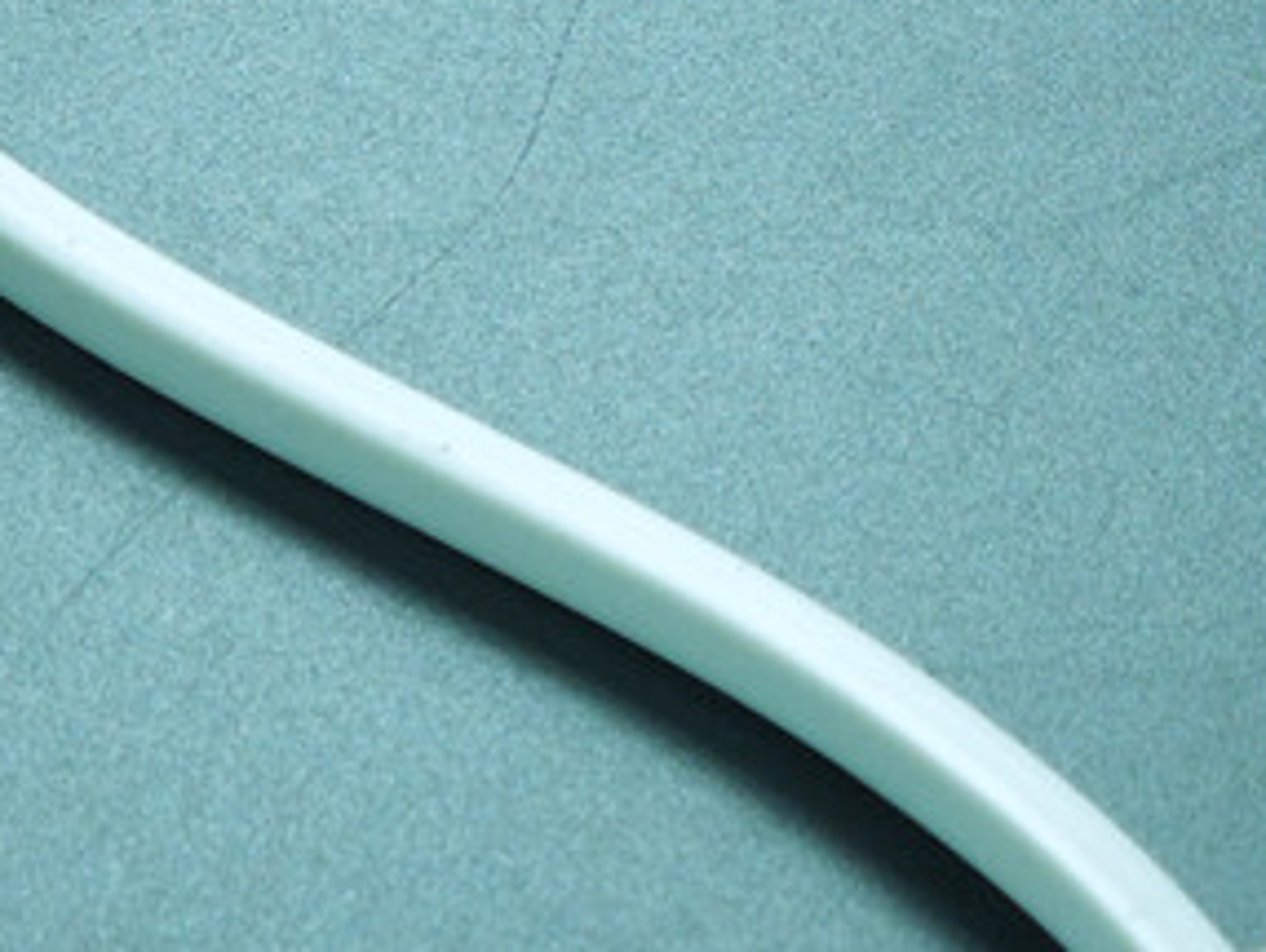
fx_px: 19546
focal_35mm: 534
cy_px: 199
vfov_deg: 2.8
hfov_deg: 3.7
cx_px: 1253
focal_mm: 34.4
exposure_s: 1/200
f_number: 5
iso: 720
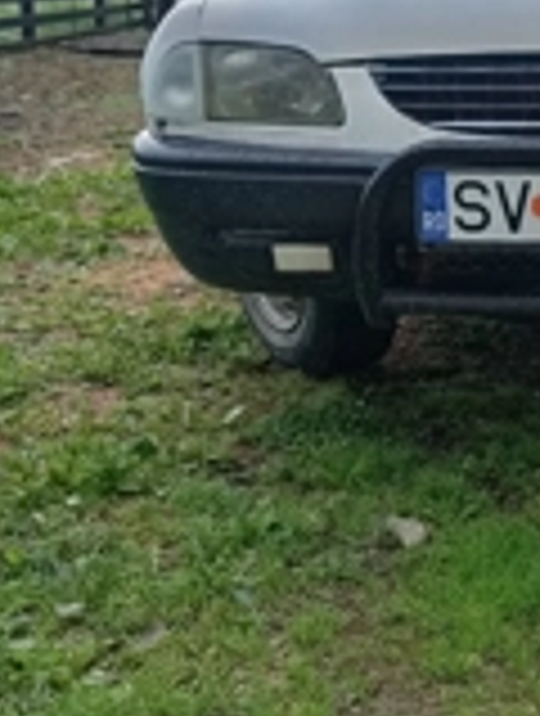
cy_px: 311
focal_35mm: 70
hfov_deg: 19.8
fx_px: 1450
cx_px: 657
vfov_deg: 27.7
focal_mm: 4.22
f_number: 1.8
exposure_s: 1/313
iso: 111
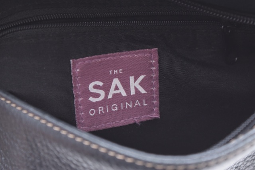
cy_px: 85
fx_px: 584
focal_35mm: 82
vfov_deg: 16.6
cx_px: 128
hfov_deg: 24.6
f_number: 5.6
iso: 800
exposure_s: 1/125
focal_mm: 55
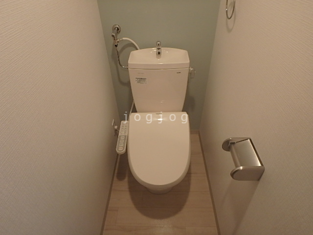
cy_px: 118
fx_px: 190
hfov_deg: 79.0
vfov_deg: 63.4
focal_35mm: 21
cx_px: 156
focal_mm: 3.7
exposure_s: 1/30
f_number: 3.5
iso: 320
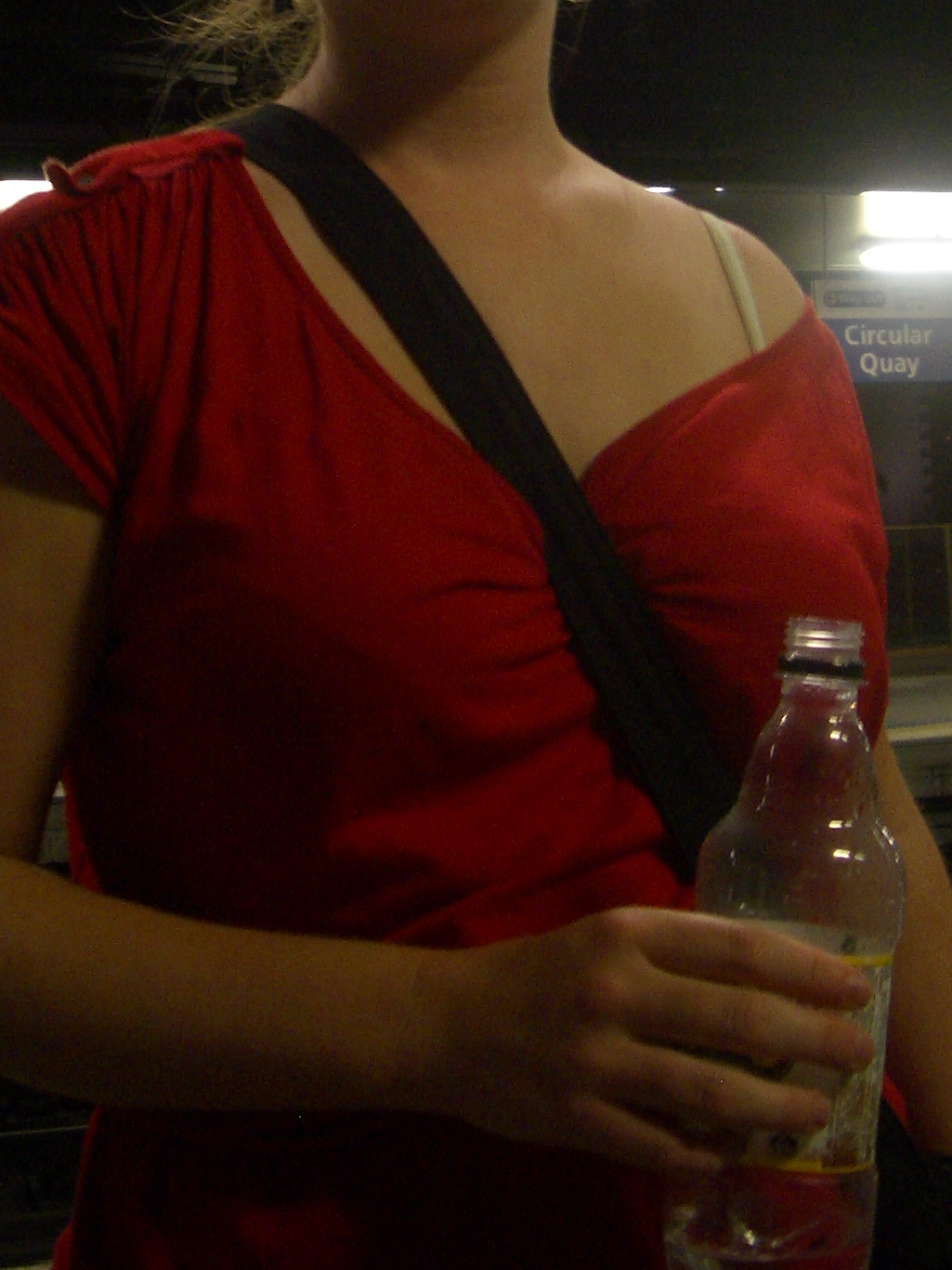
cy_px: 255
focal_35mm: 59
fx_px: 2164
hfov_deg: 24.8
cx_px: 536
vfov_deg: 31.8
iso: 100
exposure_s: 1/8
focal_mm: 5.8
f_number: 2.6
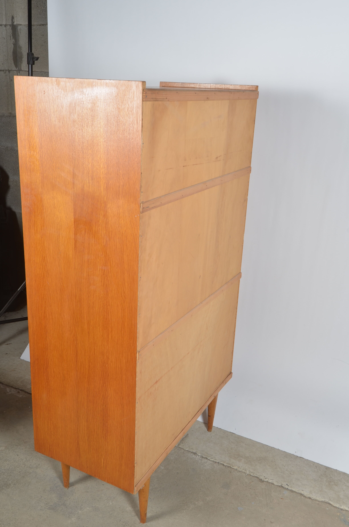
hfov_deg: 36.7
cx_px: 174
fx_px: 526
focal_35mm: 36
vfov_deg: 53.2
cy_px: 264
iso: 100
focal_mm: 24
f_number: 11
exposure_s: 1/125
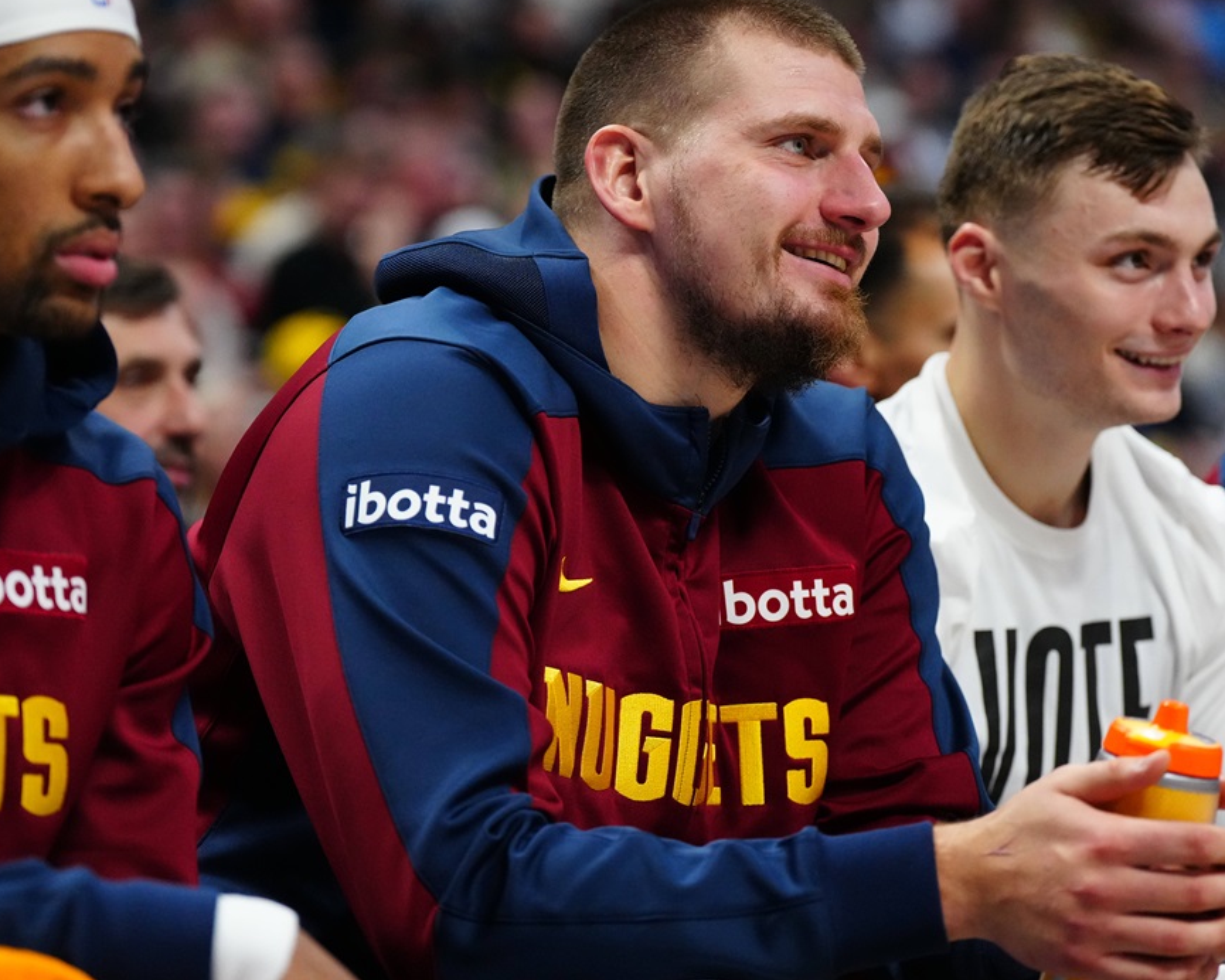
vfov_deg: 9.4
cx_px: 684
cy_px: 460
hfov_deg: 11.8
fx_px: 5946
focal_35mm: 164
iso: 5000
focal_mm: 126
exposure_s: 1/2500
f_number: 2.8
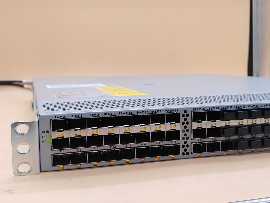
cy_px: 102
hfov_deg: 42.9
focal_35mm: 44
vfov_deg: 32.9
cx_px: 135
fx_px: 343
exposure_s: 1/64
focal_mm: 4.36
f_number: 1.8
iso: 50
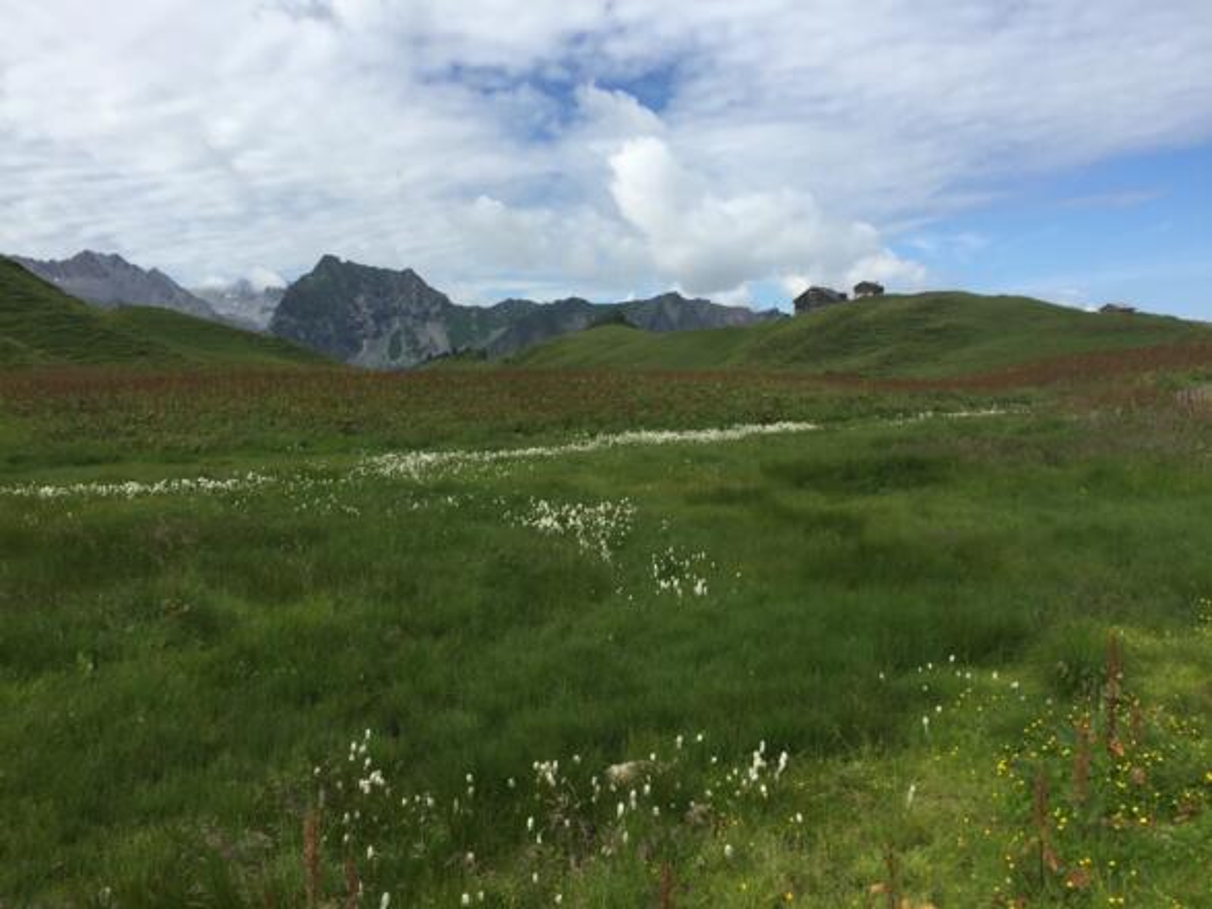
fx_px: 1015
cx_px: 606
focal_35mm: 29
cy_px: 454
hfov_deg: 61.7
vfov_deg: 48.2
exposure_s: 1/1799
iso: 32
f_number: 2.2
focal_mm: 4.15
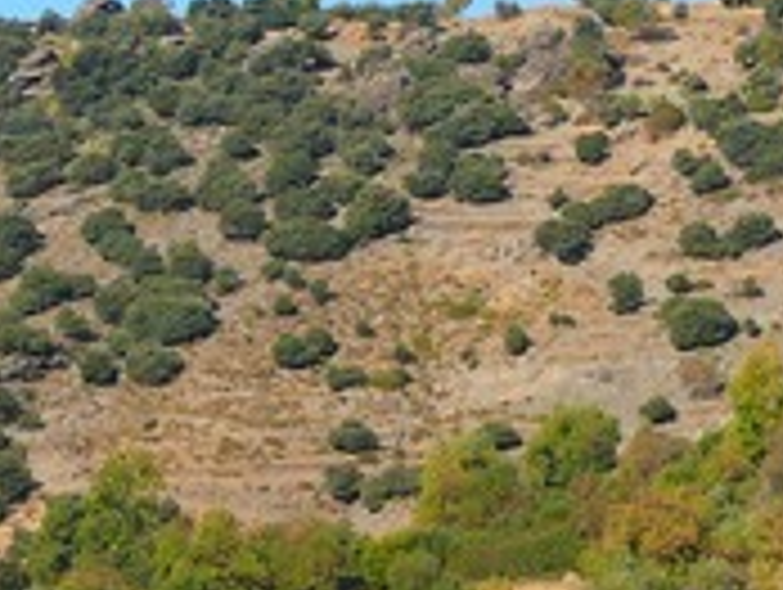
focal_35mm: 258
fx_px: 5844
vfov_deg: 5.8
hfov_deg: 7.6
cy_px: 455
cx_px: 657
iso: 100
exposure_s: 1/200
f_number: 4
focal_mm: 12.7
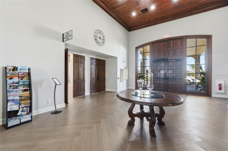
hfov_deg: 97.7
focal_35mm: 16
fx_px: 100
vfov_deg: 74.5
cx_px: 114
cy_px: 76
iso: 100
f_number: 7.1
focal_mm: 10.5
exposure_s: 1/60
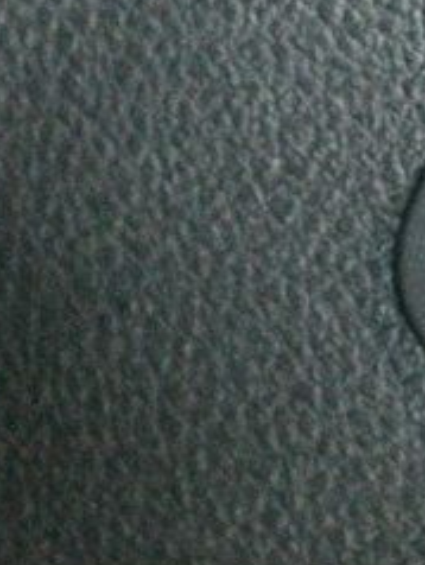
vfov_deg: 7.1
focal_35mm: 277
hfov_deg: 5.3
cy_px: 228
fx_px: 4526
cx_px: 767
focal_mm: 45
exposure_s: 1/40
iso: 12800
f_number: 5.3
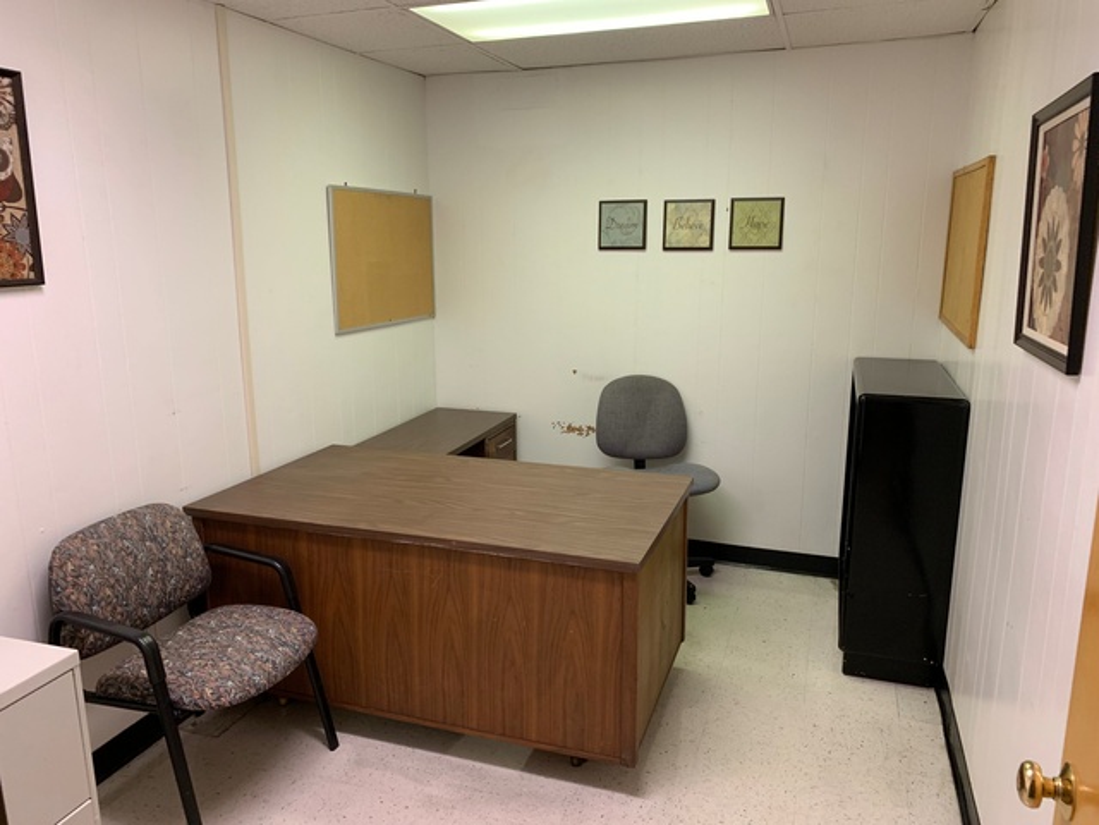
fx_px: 825
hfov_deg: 67.3
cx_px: 550
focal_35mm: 26
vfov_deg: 53.1
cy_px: 412
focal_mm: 4.25
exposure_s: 1/60
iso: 160
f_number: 1.8
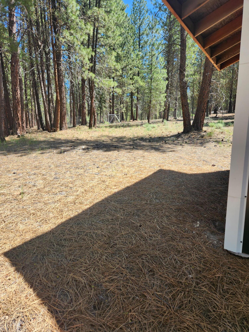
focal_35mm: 23
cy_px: 166
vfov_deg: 73.9
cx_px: 124
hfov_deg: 58.9
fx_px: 221
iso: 20
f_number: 1.8
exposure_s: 1/411
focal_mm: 5.4
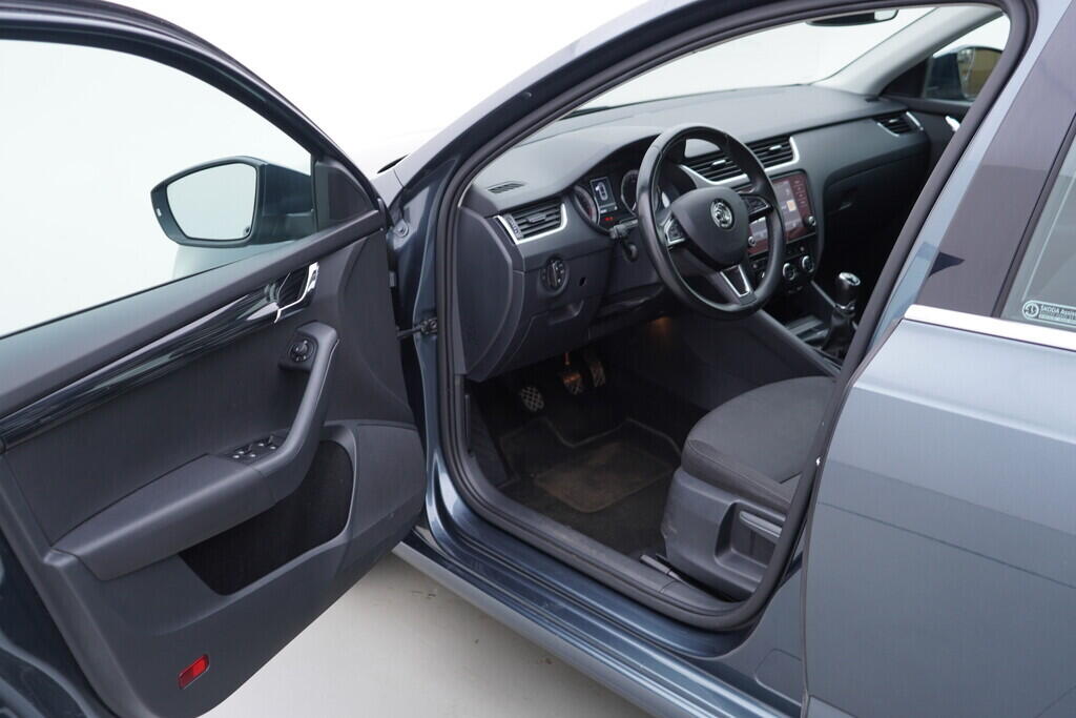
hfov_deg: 53.1
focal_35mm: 36
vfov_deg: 36.9
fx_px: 1076
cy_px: 359
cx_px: 538
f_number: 3.2
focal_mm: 24
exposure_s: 1/40
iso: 125
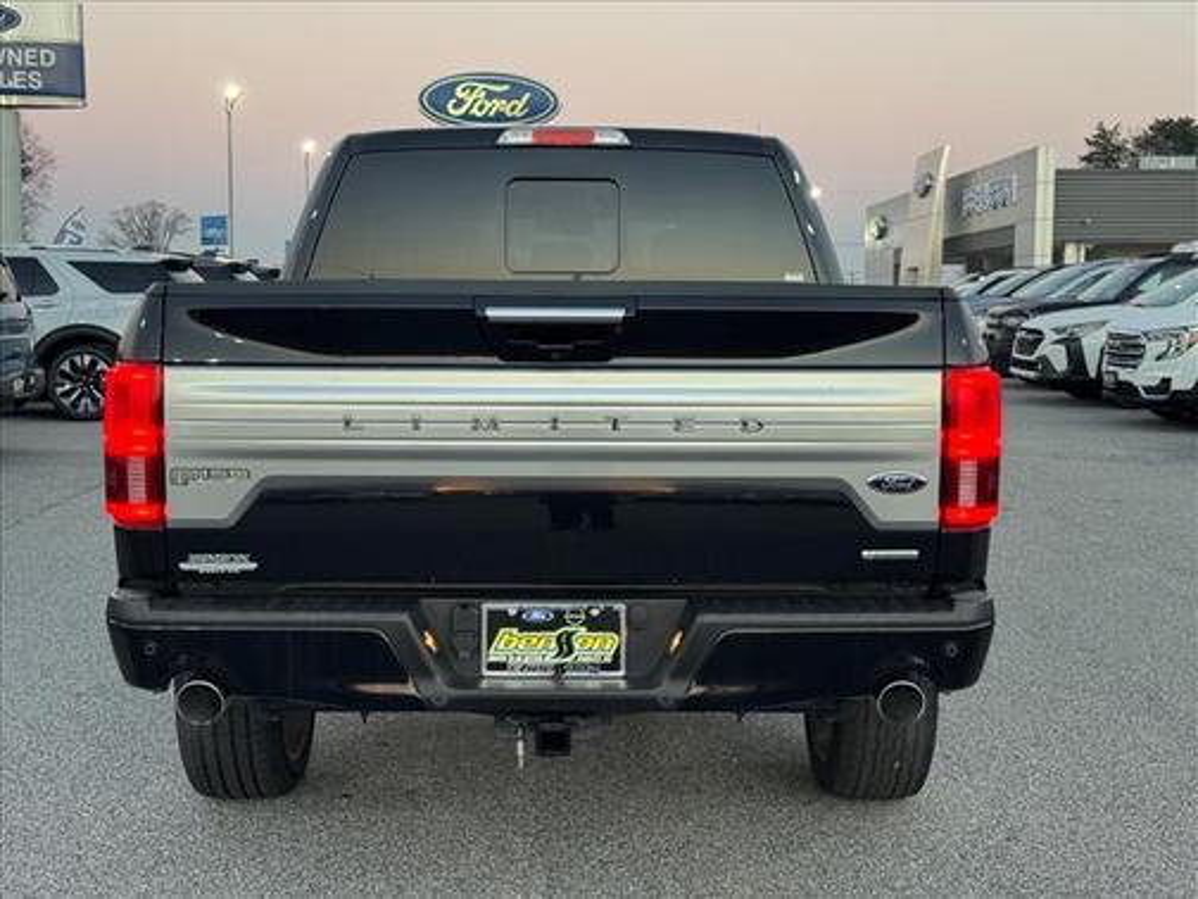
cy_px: 450
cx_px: 599
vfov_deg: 30.3
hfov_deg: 39.7
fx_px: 1661
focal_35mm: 48
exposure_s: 1/77
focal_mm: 6.76
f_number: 1.78
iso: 100
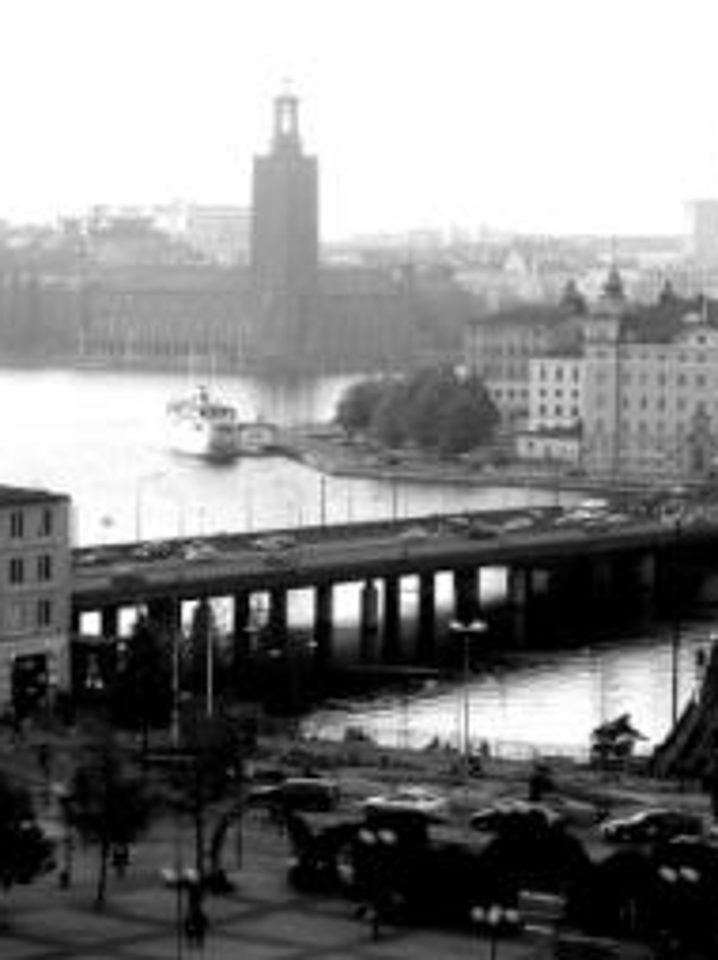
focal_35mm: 150
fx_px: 4155
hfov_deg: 9.9
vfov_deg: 13.2
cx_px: 227
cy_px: 446
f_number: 3.6
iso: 64
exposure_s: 1/90
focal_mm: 16.99
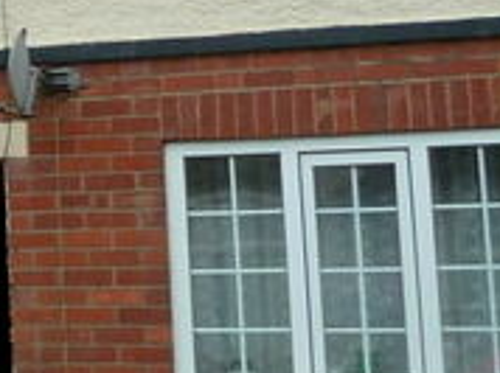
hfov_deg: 14.3
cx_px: -455
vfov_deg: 12.5
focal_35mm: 118
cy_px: 69
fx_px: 1702
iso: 80
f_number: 4
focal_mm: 5
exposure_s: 1/125
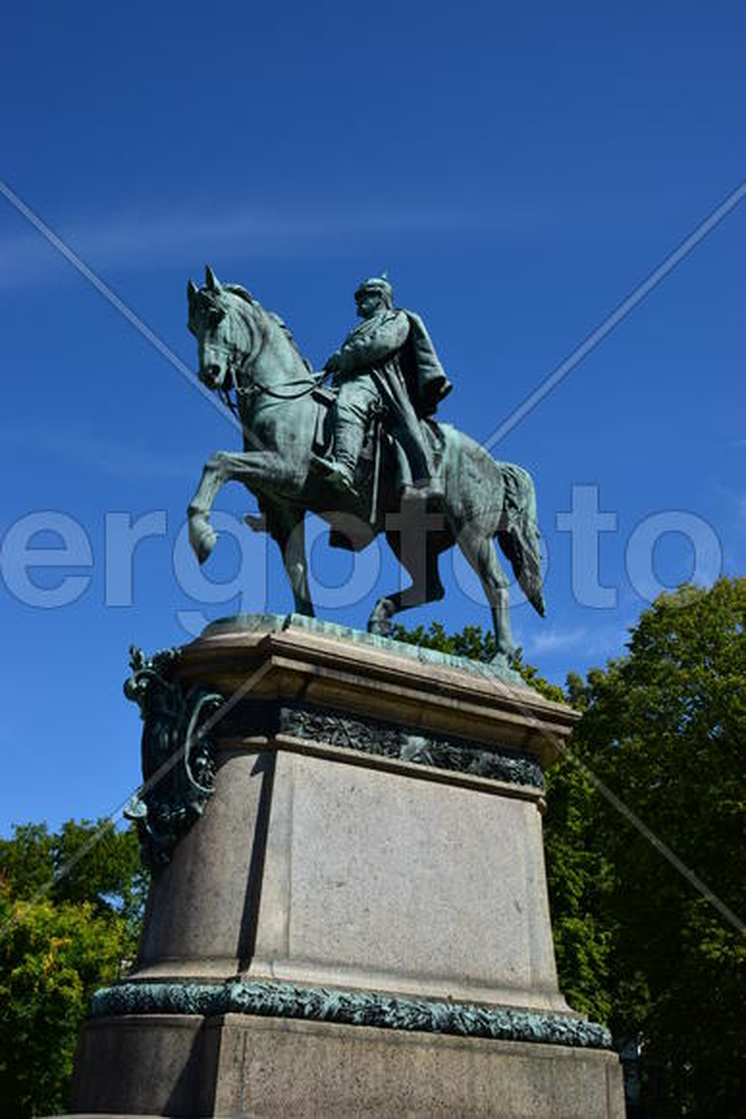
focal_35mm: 39
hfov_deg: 34.2
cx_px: 373
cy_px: 560
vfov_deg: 49.5
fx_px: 1211
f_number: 8
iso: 100
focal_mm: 26
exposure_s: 1/250
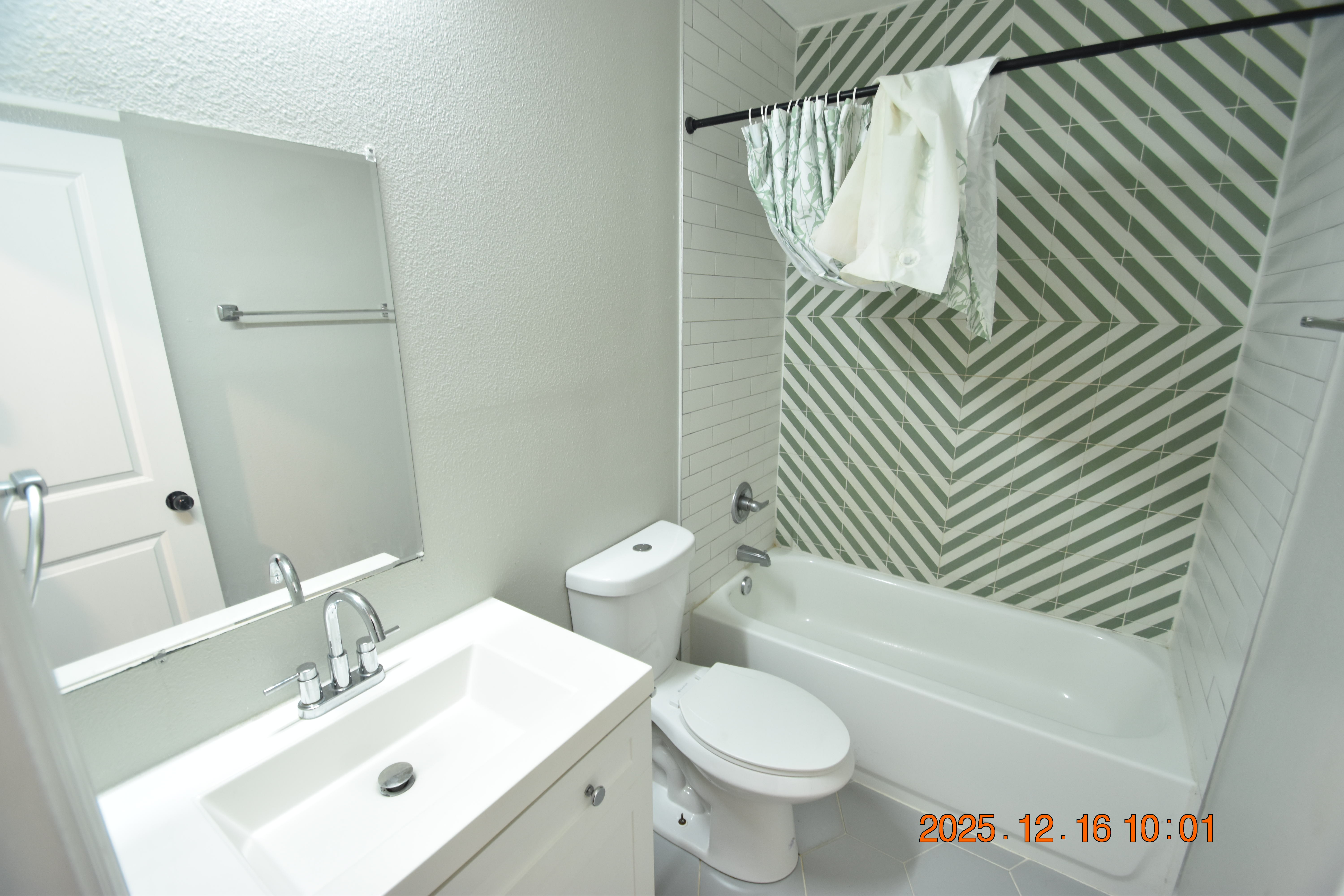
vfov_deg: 77.3
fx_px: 560
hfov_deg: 100.4
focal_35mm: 15
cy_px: 448
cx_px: 672
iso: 800
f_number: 3.5
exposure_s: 1/20
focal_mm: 10
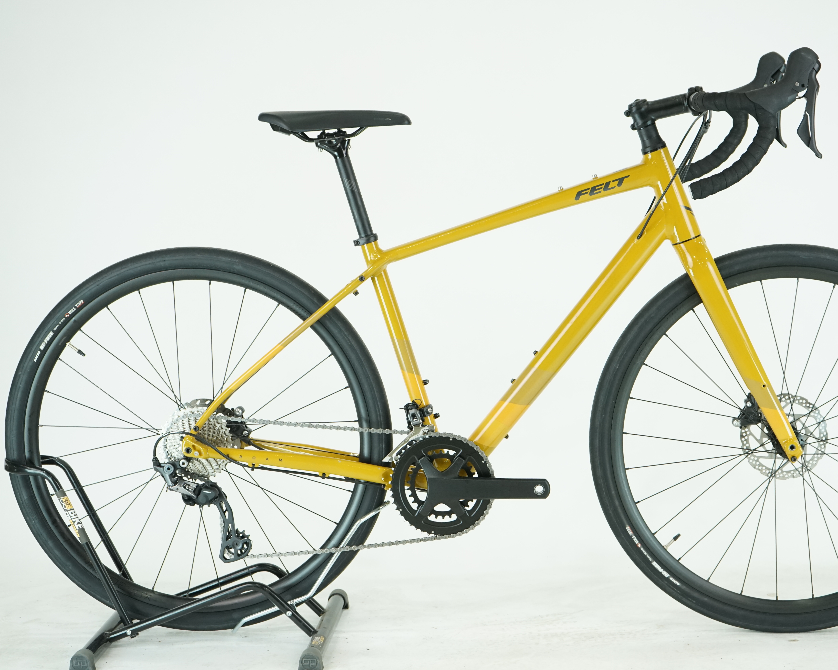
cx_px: 498
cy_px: 334
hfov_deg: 28.7
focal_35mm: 66
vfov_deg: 23.1
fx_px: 1637
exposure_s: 1/200
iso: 1600
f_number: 5.6
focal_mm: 58
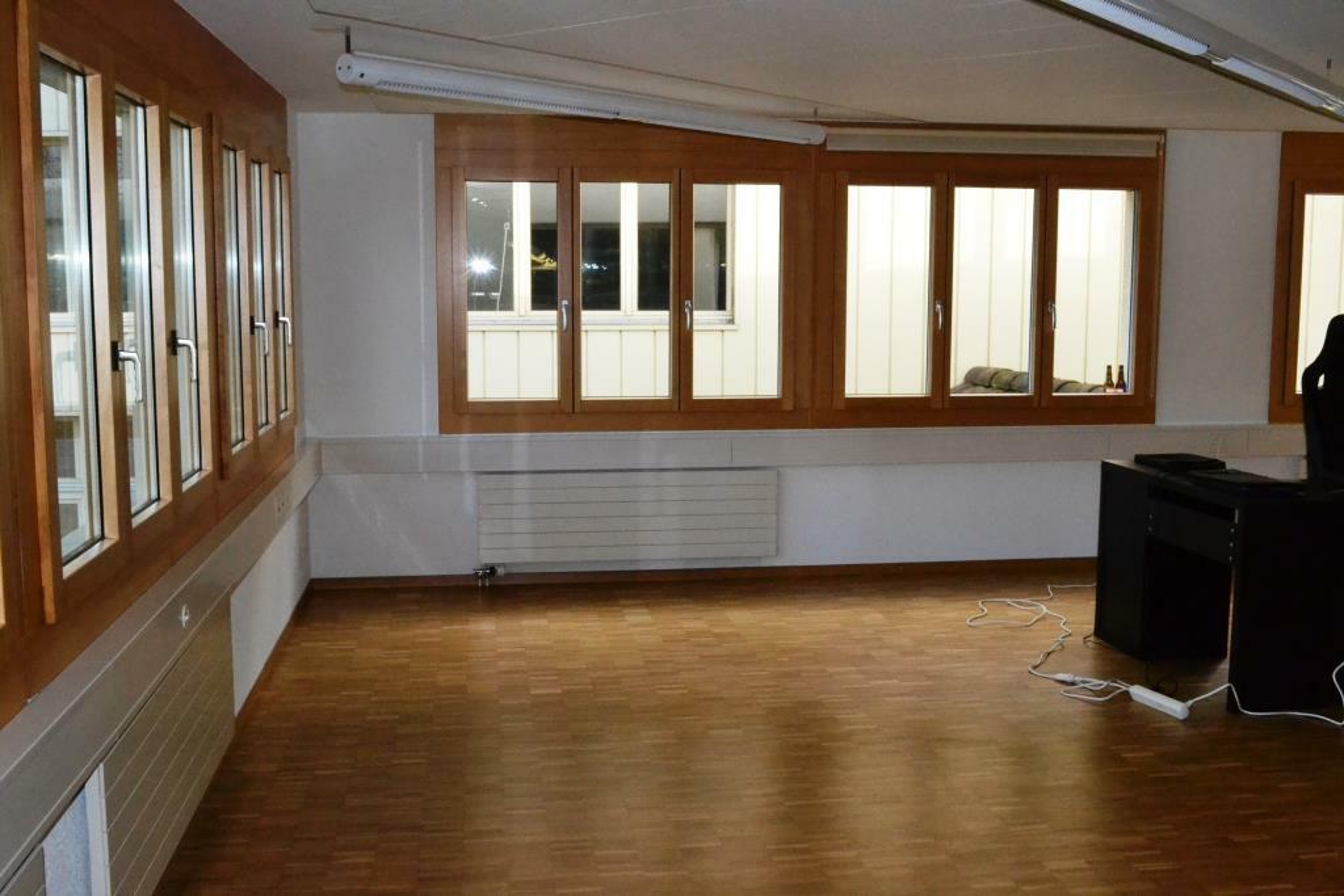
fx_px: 1344
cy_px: 448
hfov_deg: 53.1
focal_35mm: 36
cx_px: 672
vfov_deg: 36.9
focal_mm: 24
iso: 3200
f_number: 13
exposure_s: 1/200
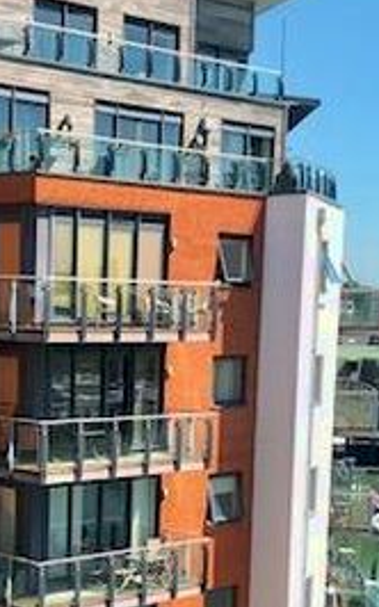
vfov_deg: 26.1
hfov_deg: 16.7
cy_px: 458
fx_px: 1290
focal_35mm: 78
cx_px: 119
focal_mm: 3.99
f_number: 1.8
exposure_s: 1/1597
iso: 20
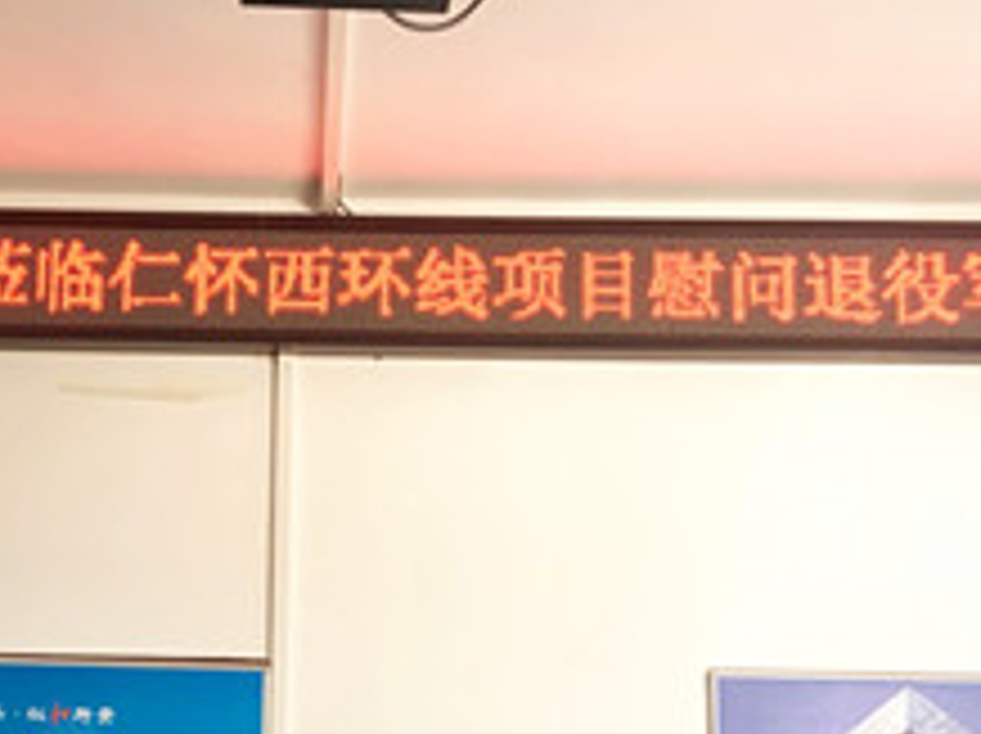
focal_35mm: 56
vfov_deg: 25.1
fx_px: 1585
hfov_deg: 33.5
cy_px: 691
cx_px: 212
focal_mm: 4.15
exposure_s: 1/33
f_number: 2.2
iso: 40
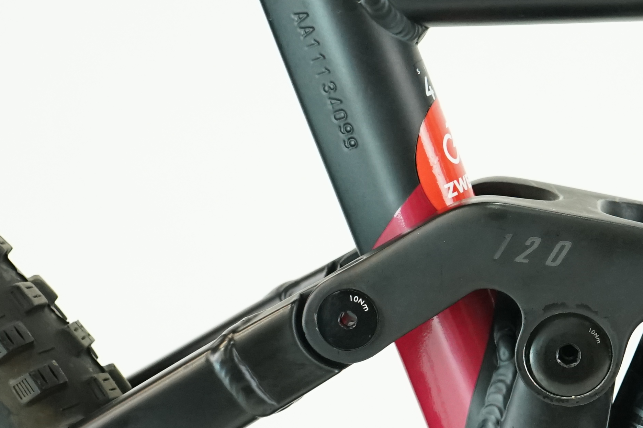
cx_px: 594
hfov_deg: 16.2
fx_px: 2232
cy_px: 420
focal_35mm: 125
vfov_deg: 10.9
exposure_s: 1/200
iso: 2000
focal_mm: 39
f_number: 5
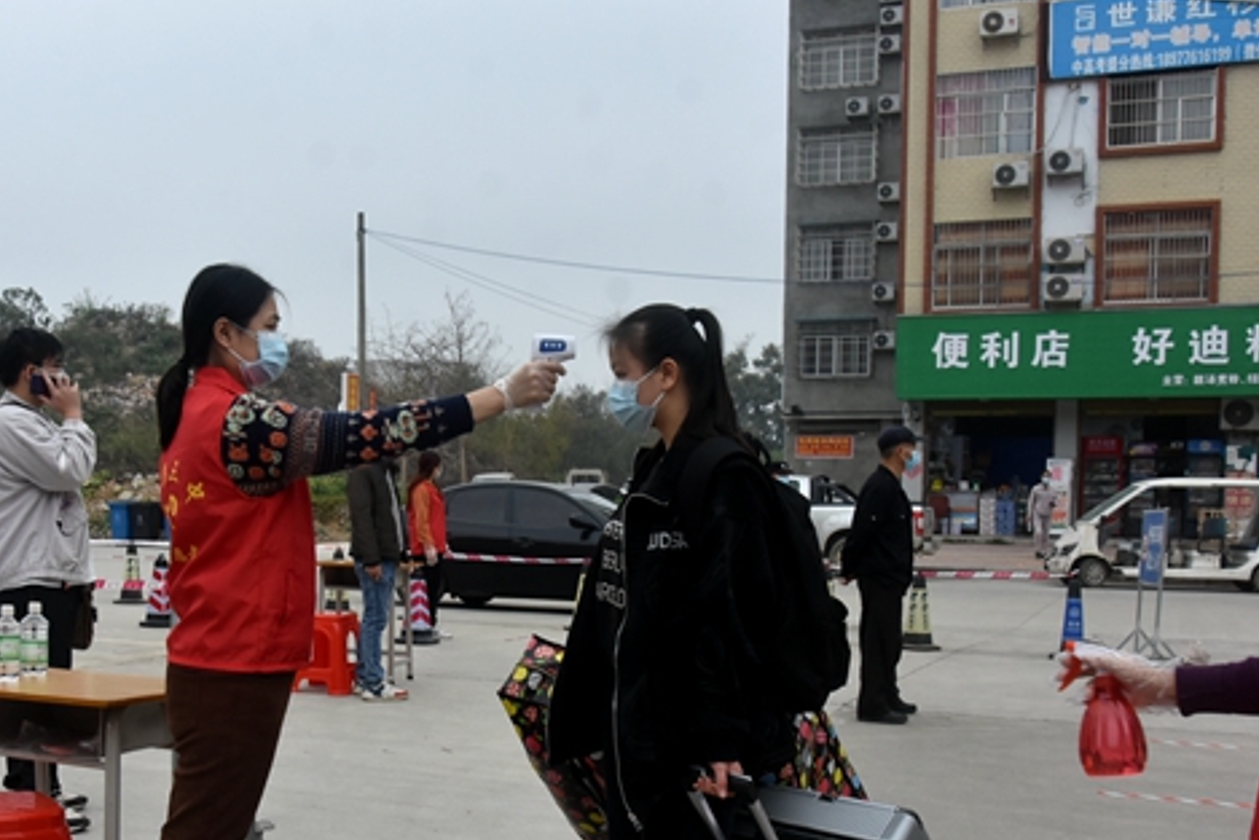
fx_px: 1528
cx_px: 464
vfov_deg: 30.5
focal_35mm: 44
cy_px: 574
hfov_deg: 44.4
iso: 800
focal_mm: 21
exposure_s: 1/200
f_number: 7.1
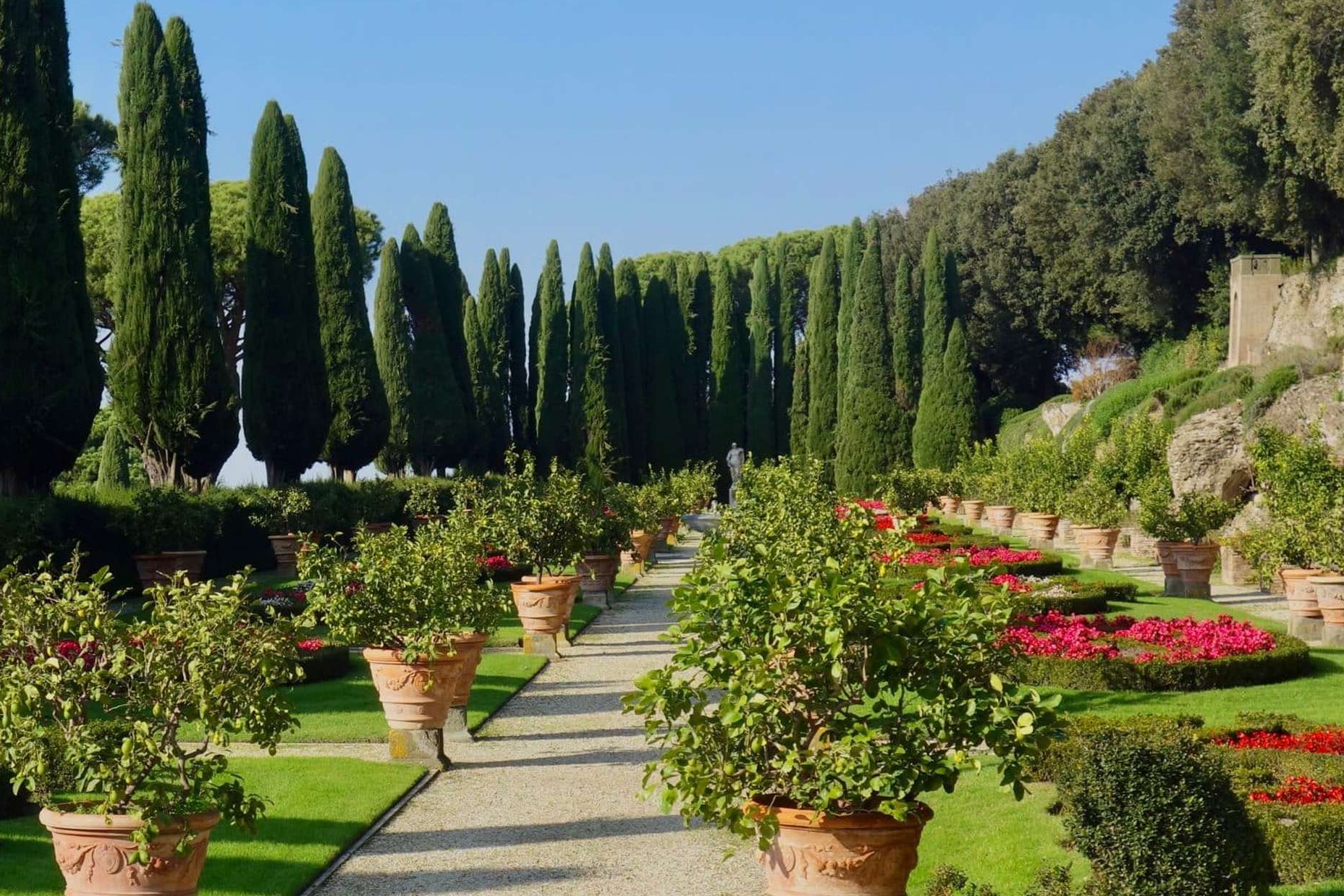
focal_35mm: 86
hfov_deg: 23.5
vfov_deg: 15.9
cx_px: 392
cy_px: 604
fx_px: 3210
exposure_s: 1/400
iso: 125
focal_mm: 19.31
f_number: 5.6
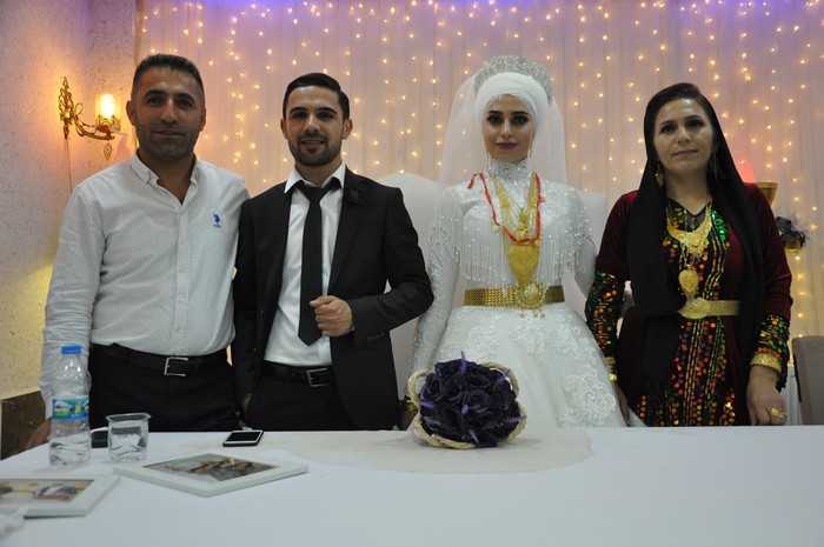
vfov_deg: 39.9
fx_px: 754
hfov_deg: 57.3
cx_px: 412
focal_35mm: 33
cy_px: 274
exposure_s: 1/125
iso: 1250
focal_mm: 22
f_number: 5.6
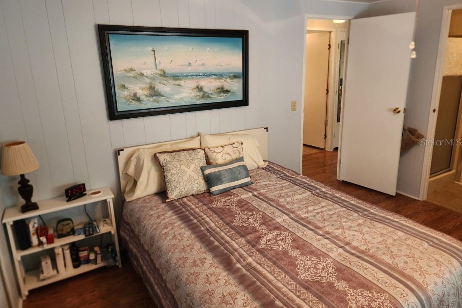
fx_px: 308
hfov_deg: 73.8
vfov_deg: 53.0
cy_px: 142
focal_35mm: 24
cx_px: 231
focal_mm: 6.4
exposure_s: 1/120
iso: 400
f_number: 1.8
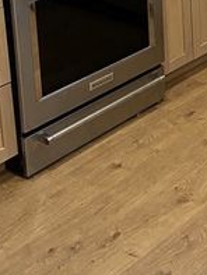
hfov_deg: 16.1
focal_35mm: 88
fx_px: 701
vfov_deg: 20.4
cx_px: 252
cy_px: -80
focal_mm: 4.25
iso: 160
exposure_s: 1/59
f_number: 1.8
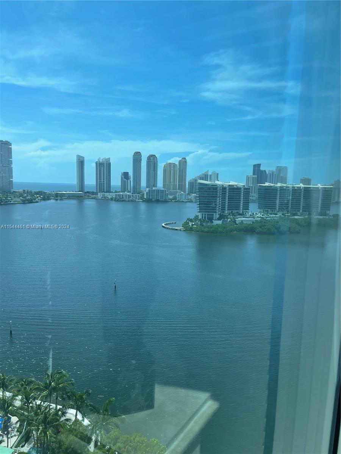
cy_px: 227
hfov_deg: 53.1
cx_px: 170
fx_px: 341
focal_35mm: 26
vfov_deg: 67.3
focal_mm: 5.1
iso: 32
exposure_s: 1/2786
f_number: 1.6
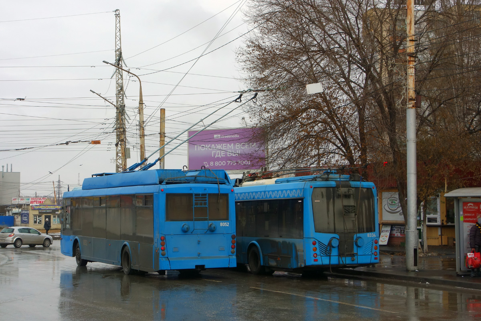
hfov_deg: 41.1
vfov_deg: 28.1
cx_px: 240
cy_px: 160
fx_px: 641
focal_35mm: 48
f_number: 3.5
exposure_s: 1/500
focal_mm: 17.8
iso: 125
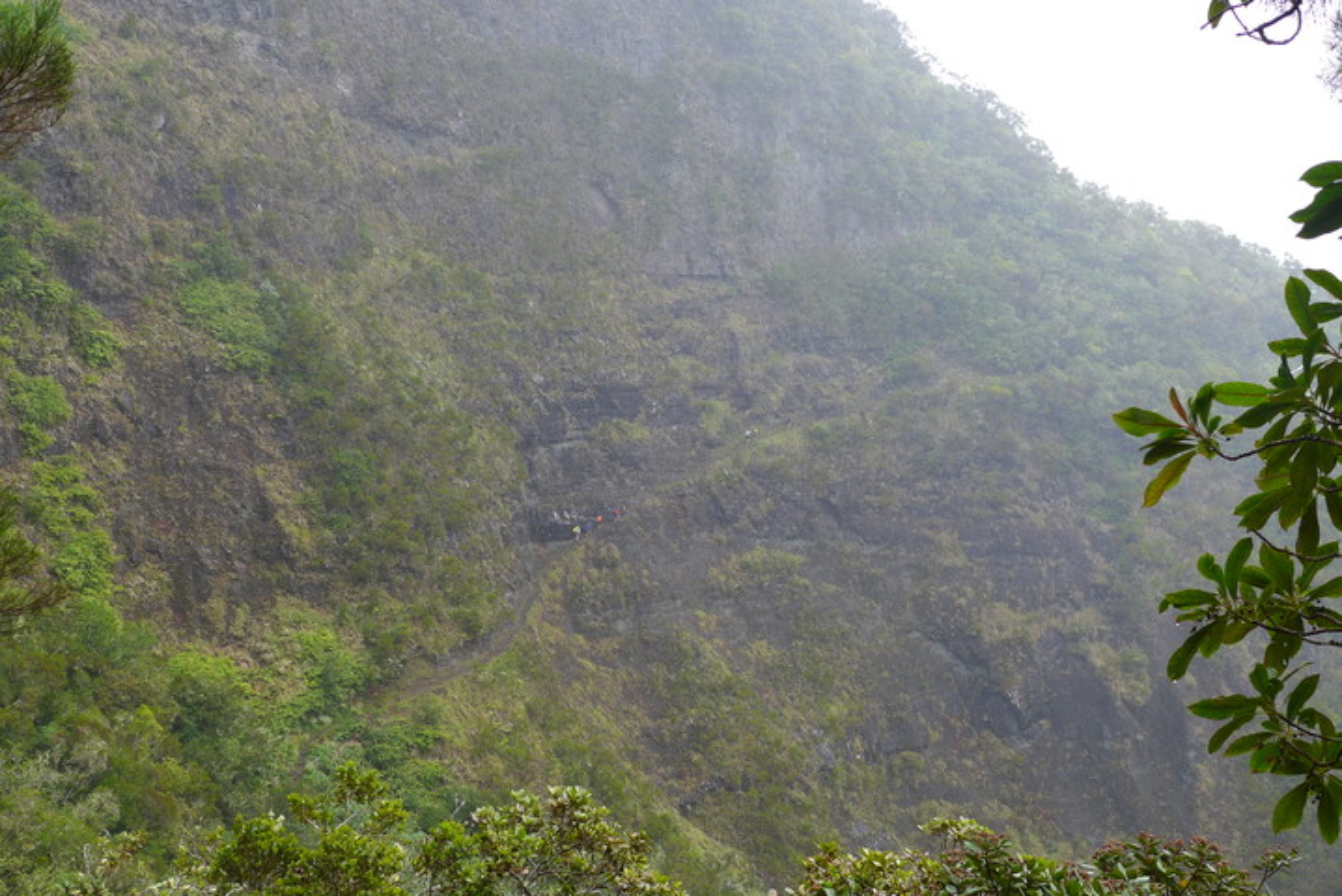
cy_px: 448
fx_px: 1753
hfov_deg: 41.9
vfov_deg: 28.7
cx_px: 671
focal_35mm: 47
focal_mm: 9.2
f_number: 2.8
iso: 80
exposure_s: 1/500
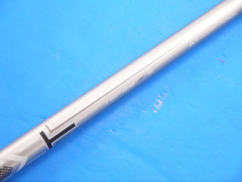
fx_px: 587
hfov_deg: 23.3
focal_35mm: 84
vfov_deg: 17.6
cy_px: 91
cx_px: 121
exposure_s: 1/100
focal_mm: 42
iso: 800
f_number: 5.6
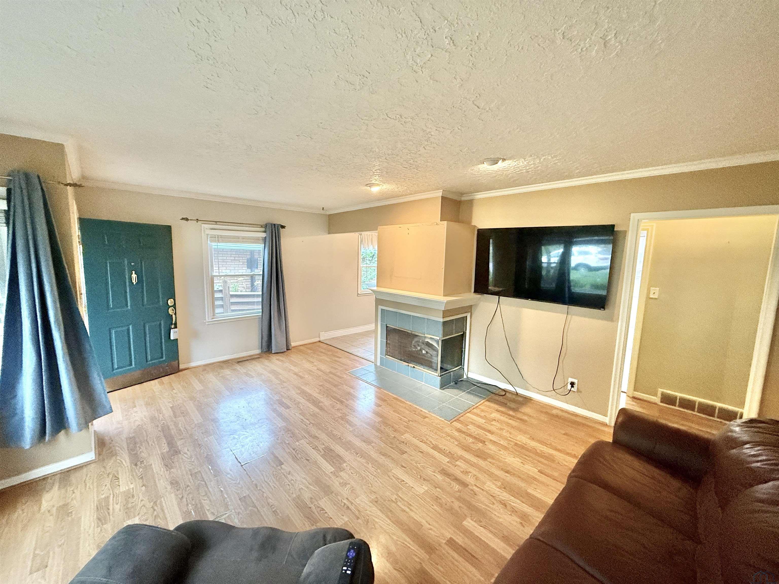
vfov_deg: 85.7
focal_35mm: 14
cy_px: 292
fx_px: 315
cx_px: 390
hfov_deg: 102.1
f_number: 2.2
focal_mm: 2.22
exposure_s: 1/60
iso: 500
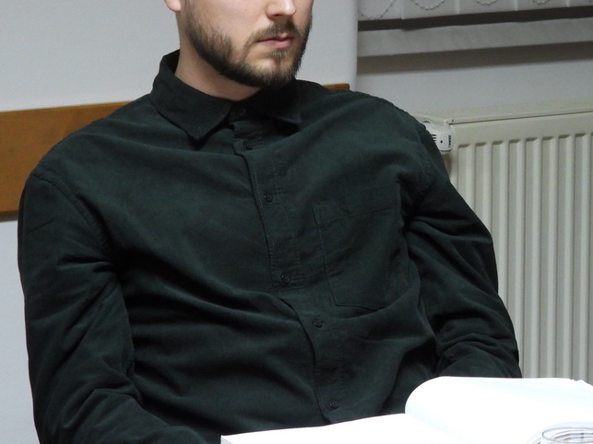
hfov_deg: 10.0
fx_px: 3357
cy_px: 143
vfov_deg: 7.6
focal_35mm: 196
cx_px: 547
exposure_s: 1/15
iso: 450
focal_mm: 18.9
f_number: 4
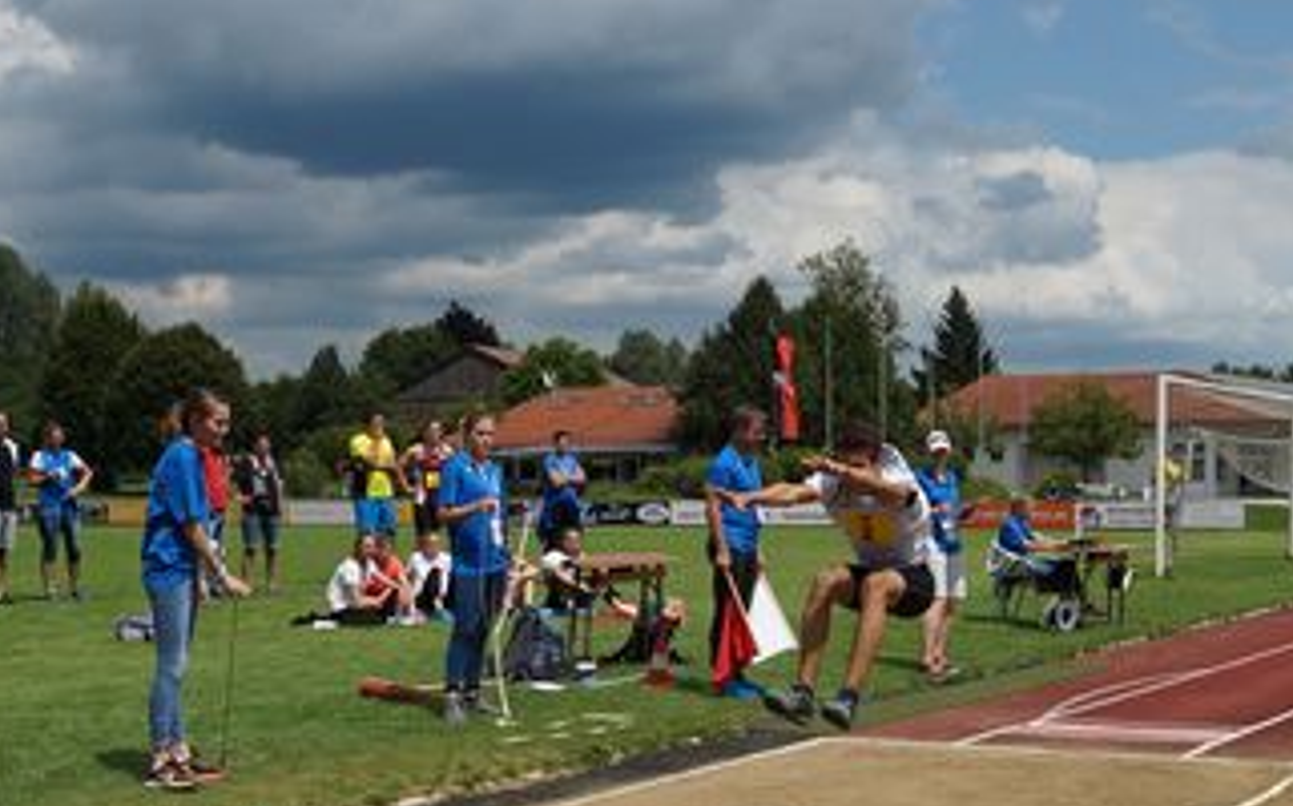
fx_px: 2148
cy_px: 617
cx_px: 785
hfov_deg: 33.4
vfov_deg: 21.0
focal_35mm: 61
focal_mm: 16
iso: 125
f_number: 4
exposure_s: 1/2000
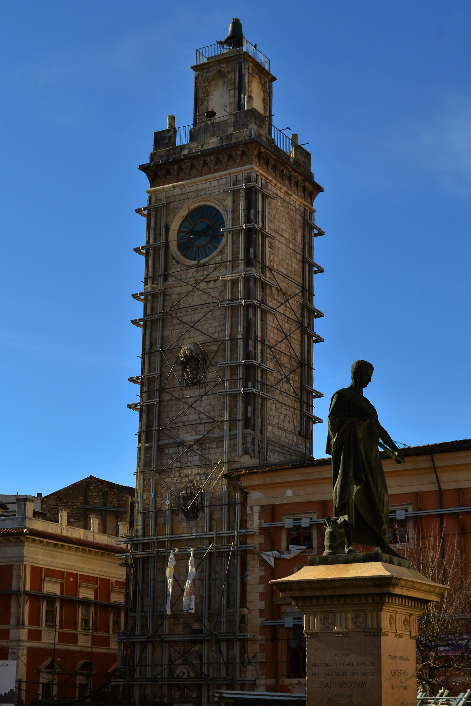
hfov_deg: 21.9
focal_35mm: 62
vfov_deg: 32.4
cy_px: 381
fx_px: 1216
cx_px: 244
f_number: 11
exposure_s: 1/250
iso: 200
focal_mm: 36
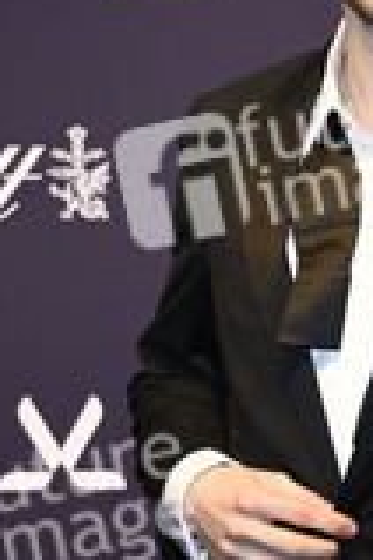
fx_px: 2145
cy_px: 342
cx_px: 398
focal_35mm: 138
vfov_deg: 14.9
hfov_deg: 9.8
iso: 500
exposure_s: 1/250
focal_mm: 55
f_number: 5.6
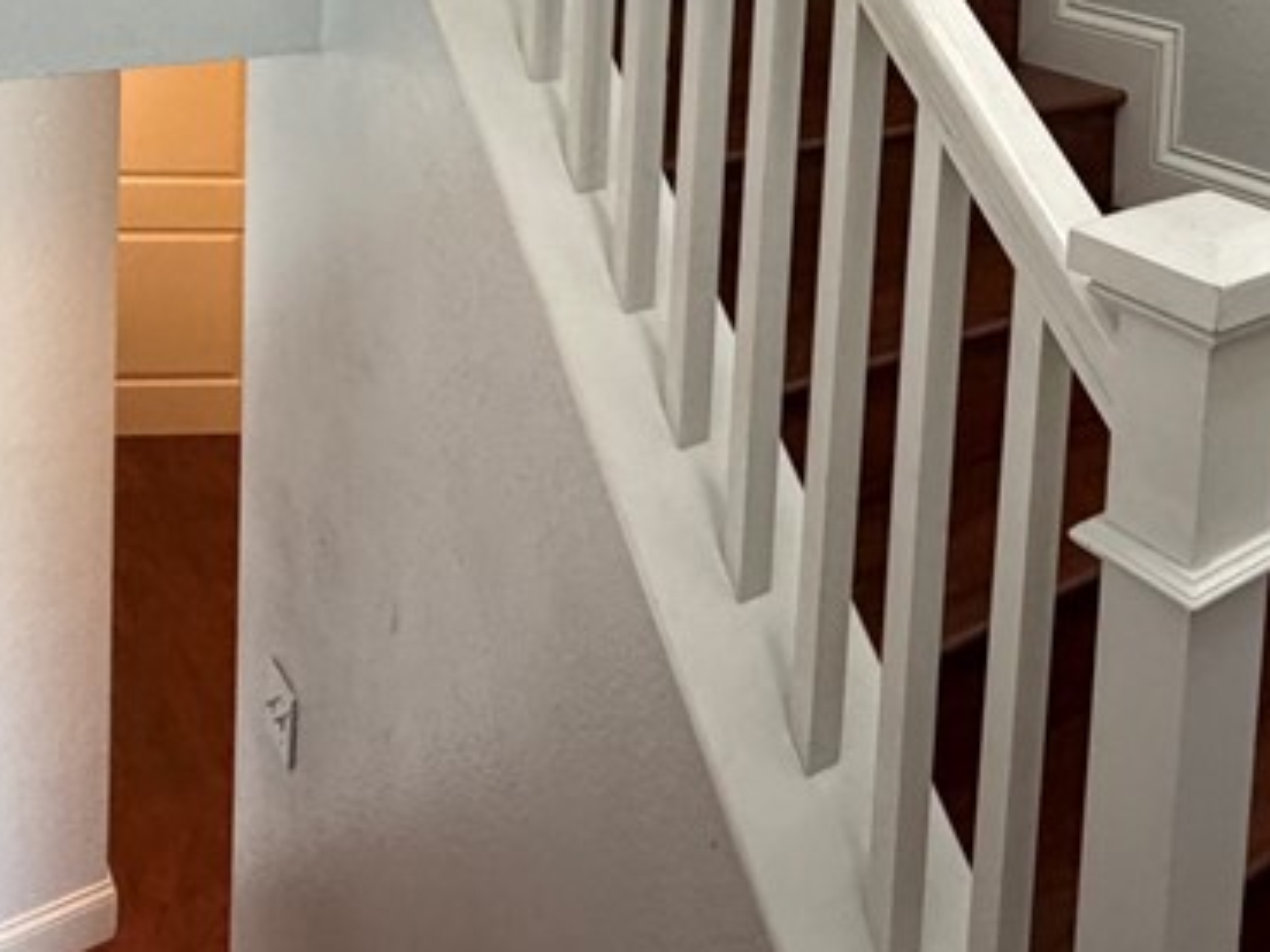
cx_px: 1135
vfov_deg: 31.8
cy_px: -141
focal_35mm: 39
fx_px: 1431
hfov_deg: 43.8
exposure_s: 1/60
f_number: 2.2
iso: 250
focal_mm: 2.22
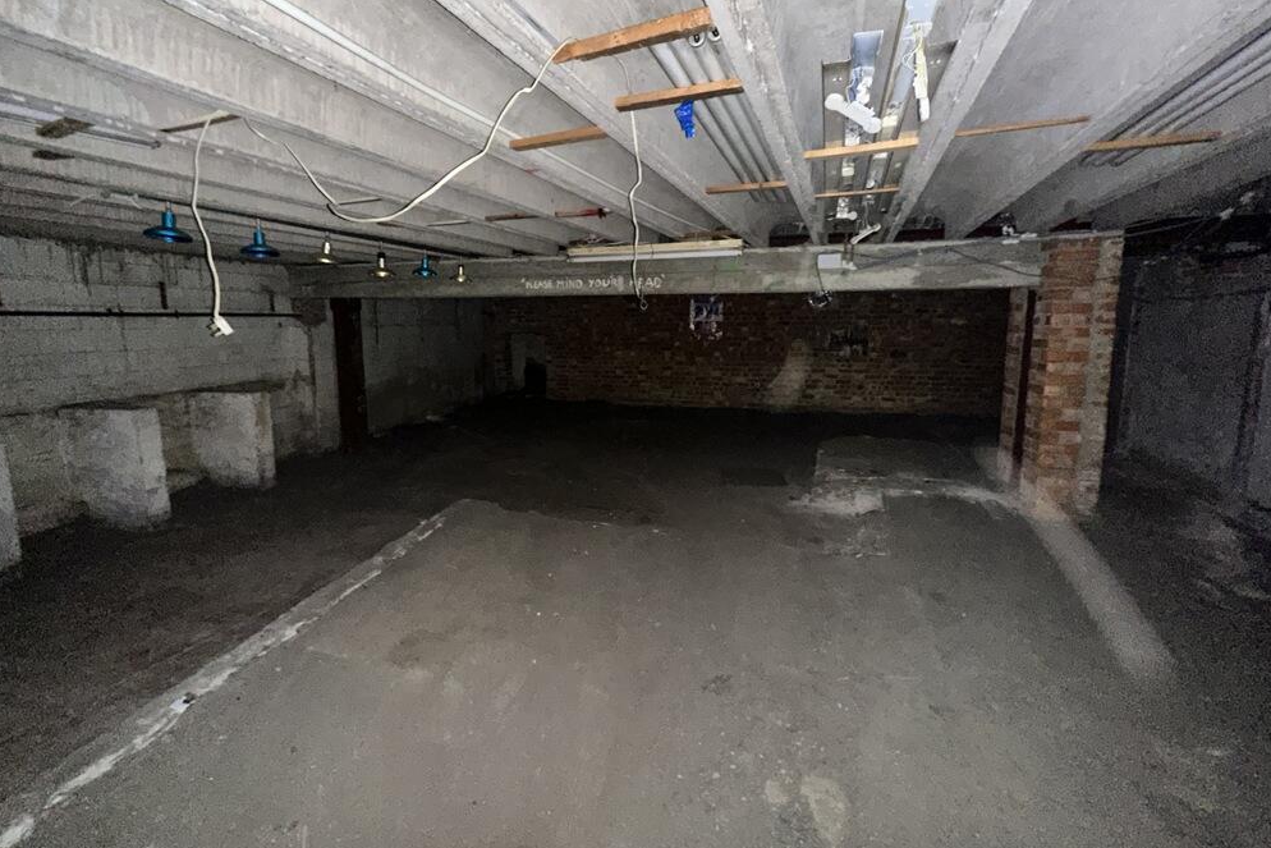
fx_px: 530
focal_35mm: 15
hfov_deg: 100.4
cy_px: 386
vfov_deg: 77.2
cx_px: 628
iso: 2000
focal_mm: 2.22
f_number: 2.2
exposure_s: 1/16
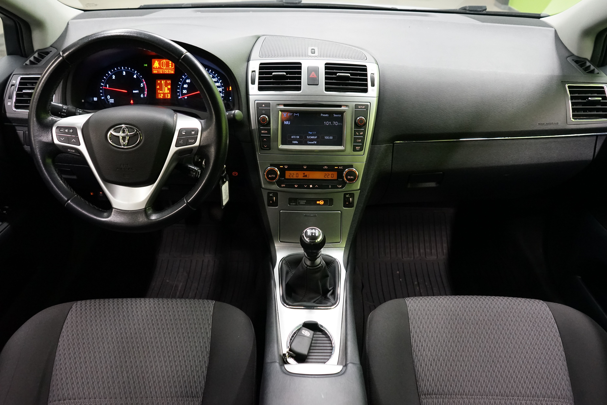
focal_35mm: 28
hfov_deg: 65.5
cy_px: 202
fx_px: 472
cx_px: 304
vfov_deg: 46.4
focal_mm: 28
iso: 4000
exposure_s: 1/60
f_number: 5
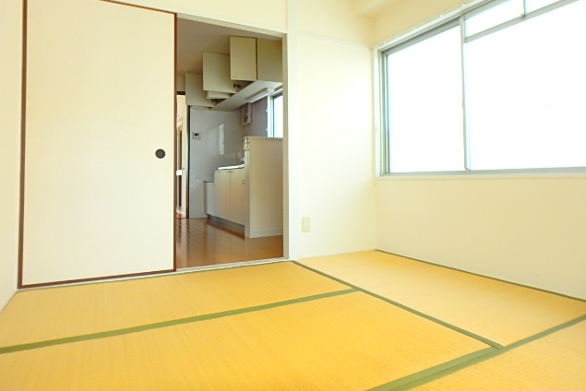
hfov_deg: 78.6
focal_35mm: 22
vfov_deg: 57.1
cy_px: 172
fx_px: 358
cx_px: 294
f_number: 3.5
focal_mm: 3.7
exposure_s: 1/40
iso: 125
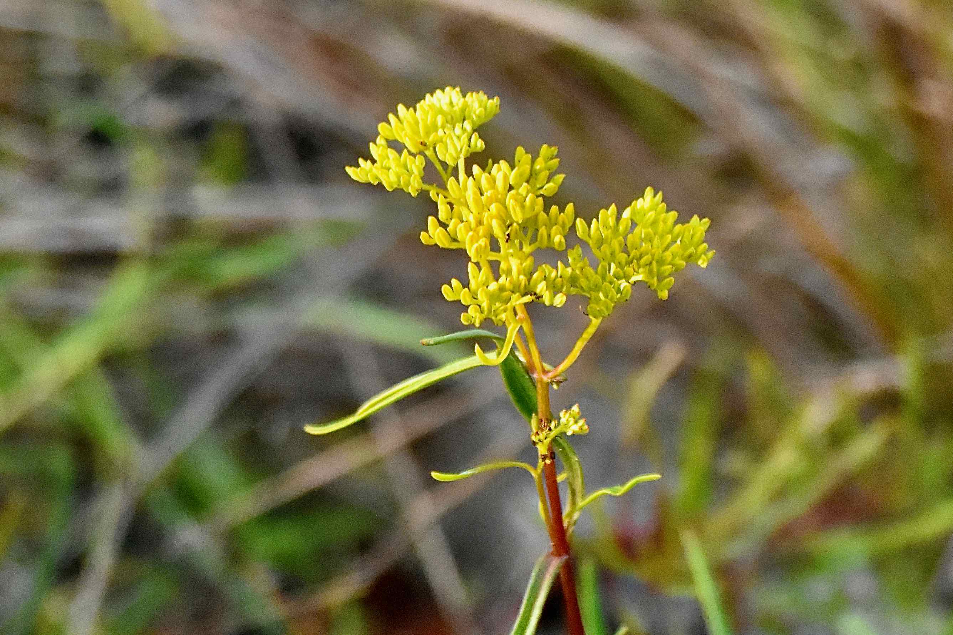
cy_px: 318
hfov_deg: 5.7
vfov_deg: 3.8
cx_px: 476
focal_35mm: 360
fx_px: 9530
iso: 5000
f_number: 5.3
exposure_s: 1/2000
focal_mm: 240
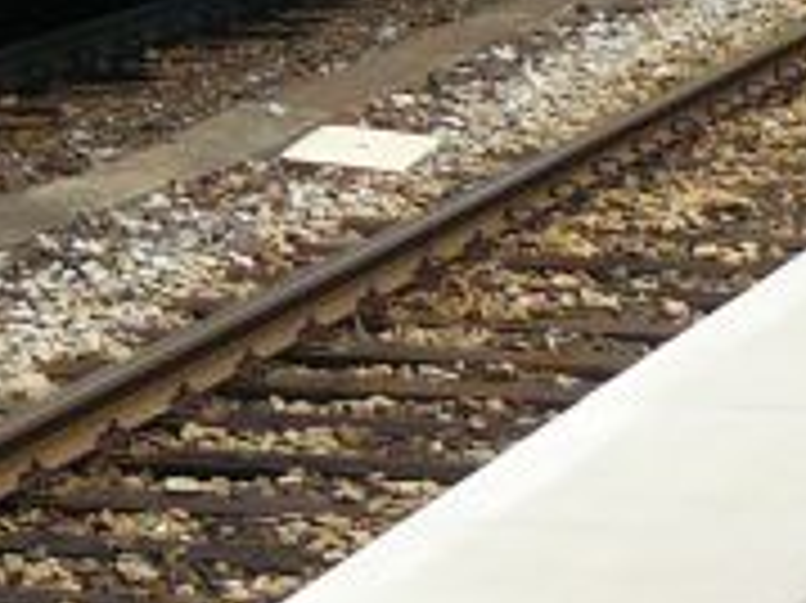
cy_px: -522
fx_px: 5608
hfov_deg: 8.0
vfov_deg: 6.0
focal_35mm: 241
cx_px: -617
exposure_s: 1/800
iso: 100
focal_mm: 6
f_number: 4
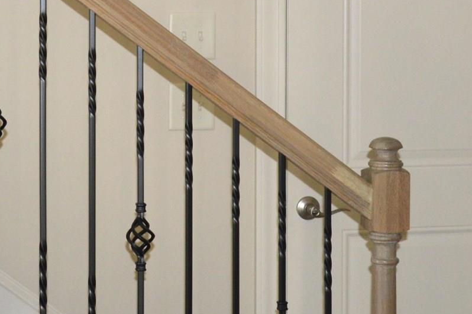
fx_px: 1362
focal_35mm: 104
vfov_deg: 13.0
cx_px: 104
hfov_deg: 19.5
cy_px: 4
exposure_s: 1/60
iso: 500
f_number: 3.5
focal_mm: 18
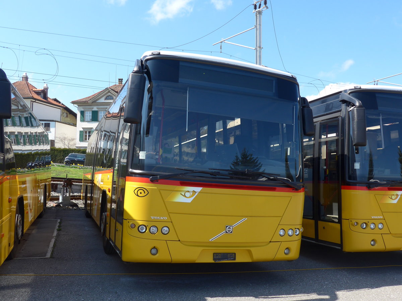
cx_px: 201
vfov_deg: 41.8
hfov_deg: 54.0
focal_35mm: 34
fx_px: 395
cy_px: 150
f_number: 2.8
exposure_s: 1/640
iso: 80
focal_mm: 7
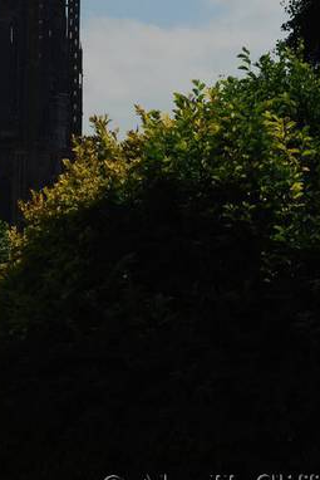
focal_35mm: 289
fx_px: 3848
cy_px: 77
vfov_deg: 7.1
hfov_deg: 4.8
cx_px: 102
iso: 100
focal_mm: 105
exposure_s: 1/1000
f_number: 8
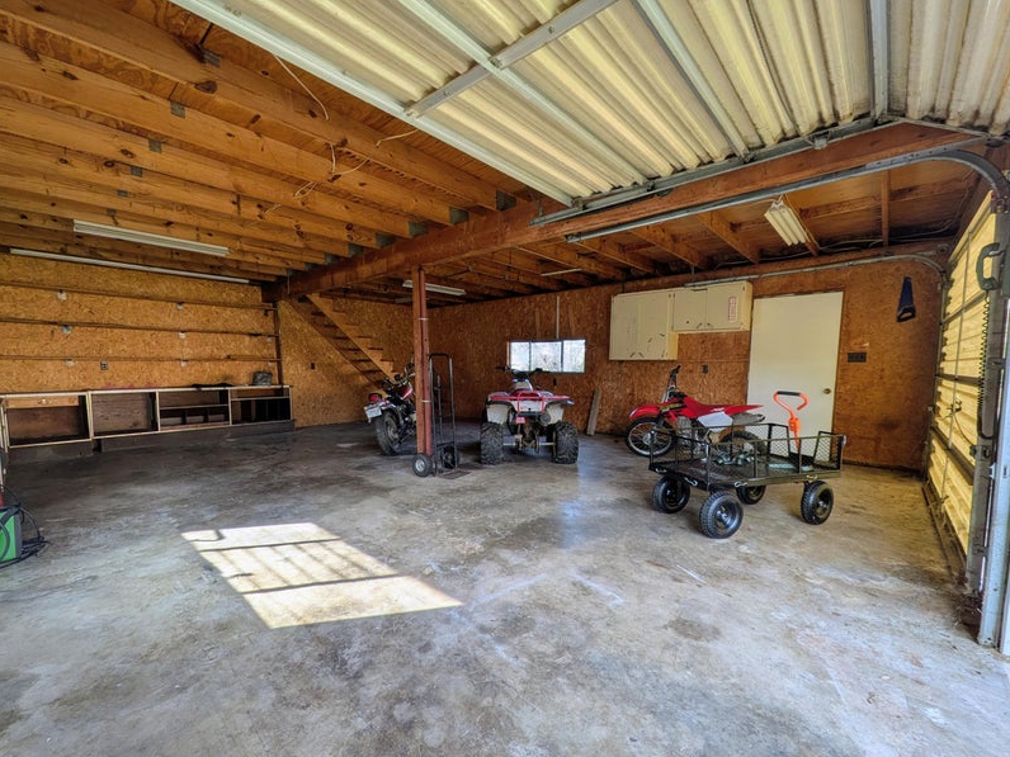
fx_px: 438
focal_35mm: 15
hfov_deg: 98.2
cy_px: 404
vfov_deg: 81.6
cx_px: 498
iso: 46
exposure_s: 1/161
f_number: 2.2
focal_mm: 1.85
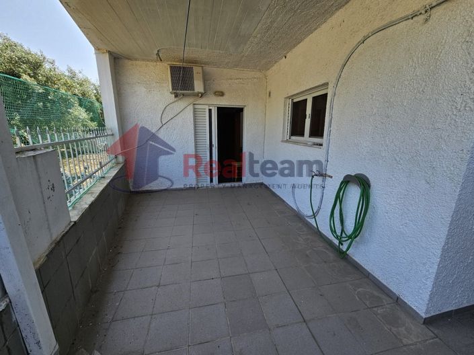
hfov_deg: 106.2
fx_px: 178
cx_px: 237
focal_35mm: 13
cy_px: 178
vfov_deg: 89.9
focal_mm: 2.2
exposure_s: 1/444
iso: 50
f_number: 2.2
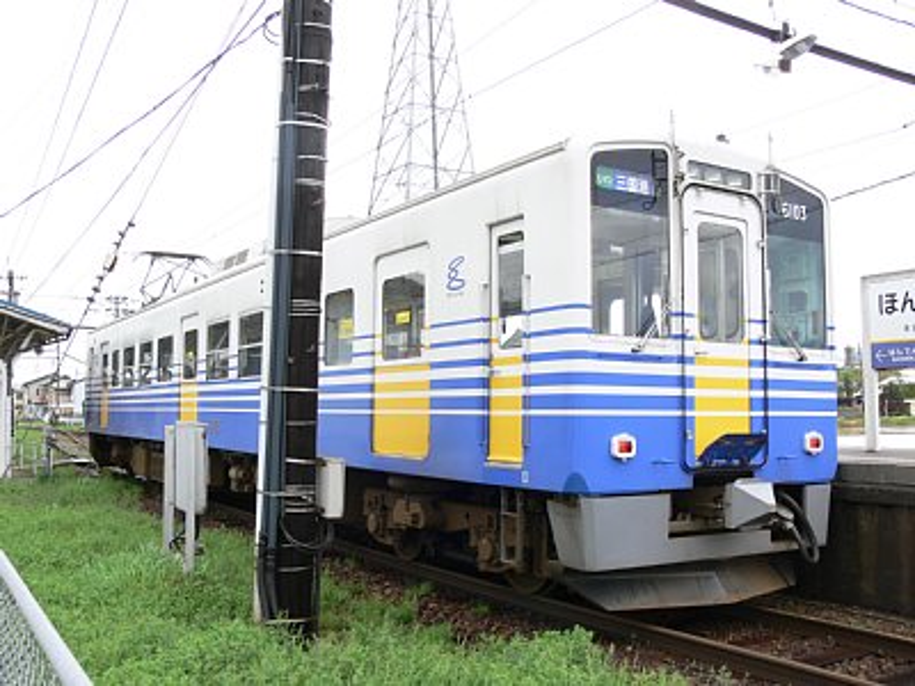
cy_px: 343
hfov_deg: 52.6
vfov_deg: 40.7
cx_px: 458
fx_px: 925
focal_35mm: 35
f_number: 4
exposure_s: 1/80
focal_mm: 7.4
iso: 80
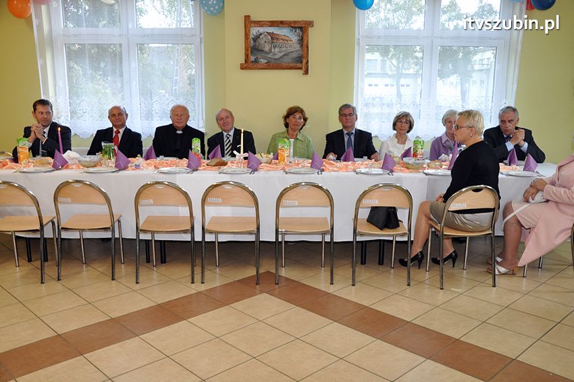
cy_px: 191
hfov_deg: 59.5
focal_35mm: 32
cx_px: 287
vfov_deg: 41.6
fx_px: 502
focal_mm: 21
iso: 800
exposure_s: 1/60
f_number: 5.6
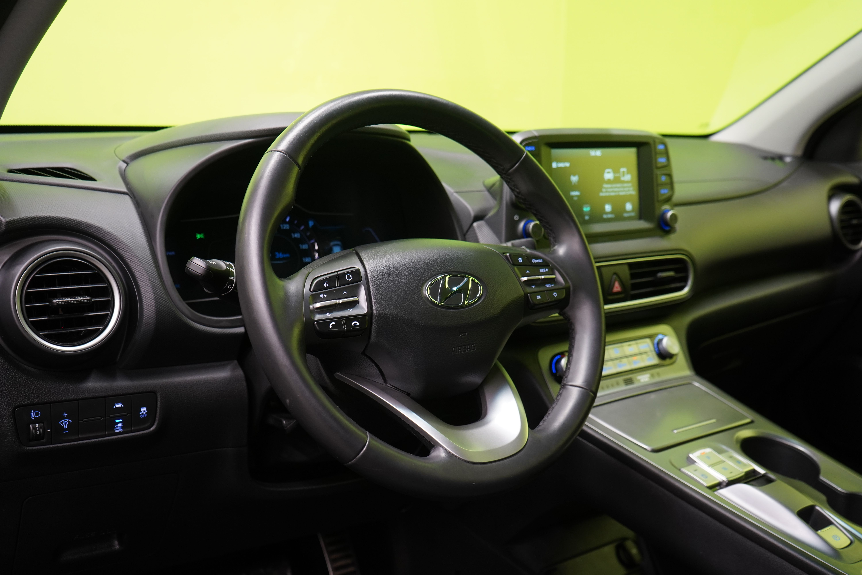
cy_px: 288
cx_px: 431
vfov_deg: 36.9
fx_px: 862
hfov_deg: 53.1
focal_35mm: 36
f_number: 5.6
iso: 1250
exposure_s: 1/20
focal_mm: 36
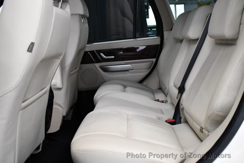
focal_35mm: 36
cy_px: 82
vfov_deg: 36.9
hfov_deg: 53.1
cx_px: 122
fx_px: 244
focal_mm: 18
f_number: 3.5
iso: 2000
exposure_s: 1/125
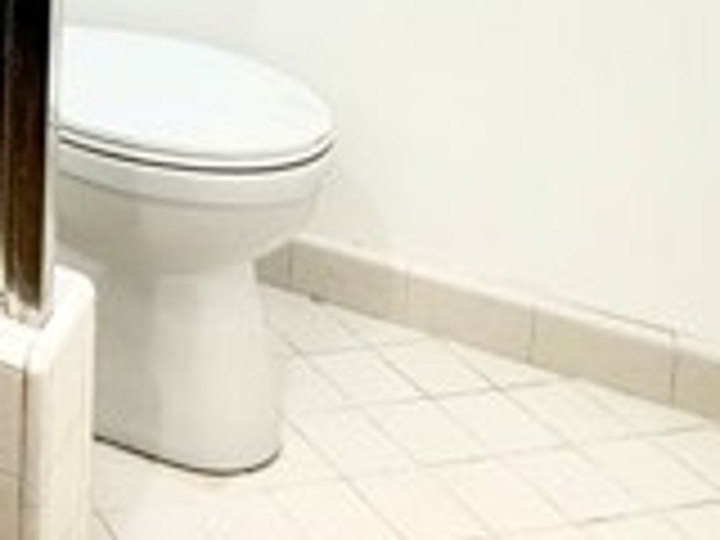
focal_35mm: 56
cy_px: -274
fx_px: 1165
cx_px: -306
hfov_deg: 26.7
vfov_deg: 21.7
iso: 160
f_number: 2.2
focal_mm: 2.22
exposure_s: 1/60
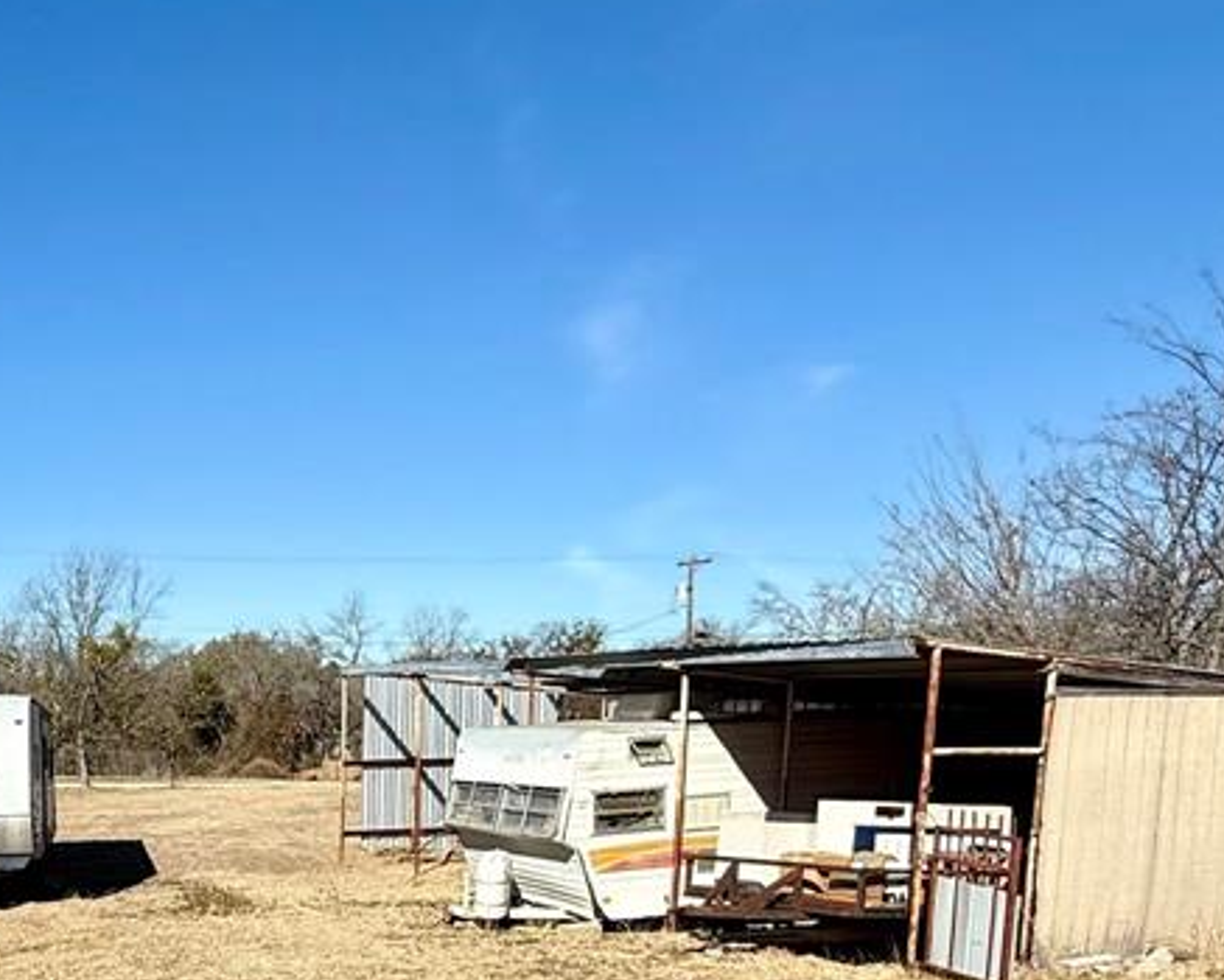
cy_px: 813
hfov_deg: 53.3
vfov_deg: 43.2
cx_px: 317
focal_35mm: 32
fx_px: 1160
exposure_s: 1/3289
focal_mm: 2.22
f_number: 2.2
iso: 50
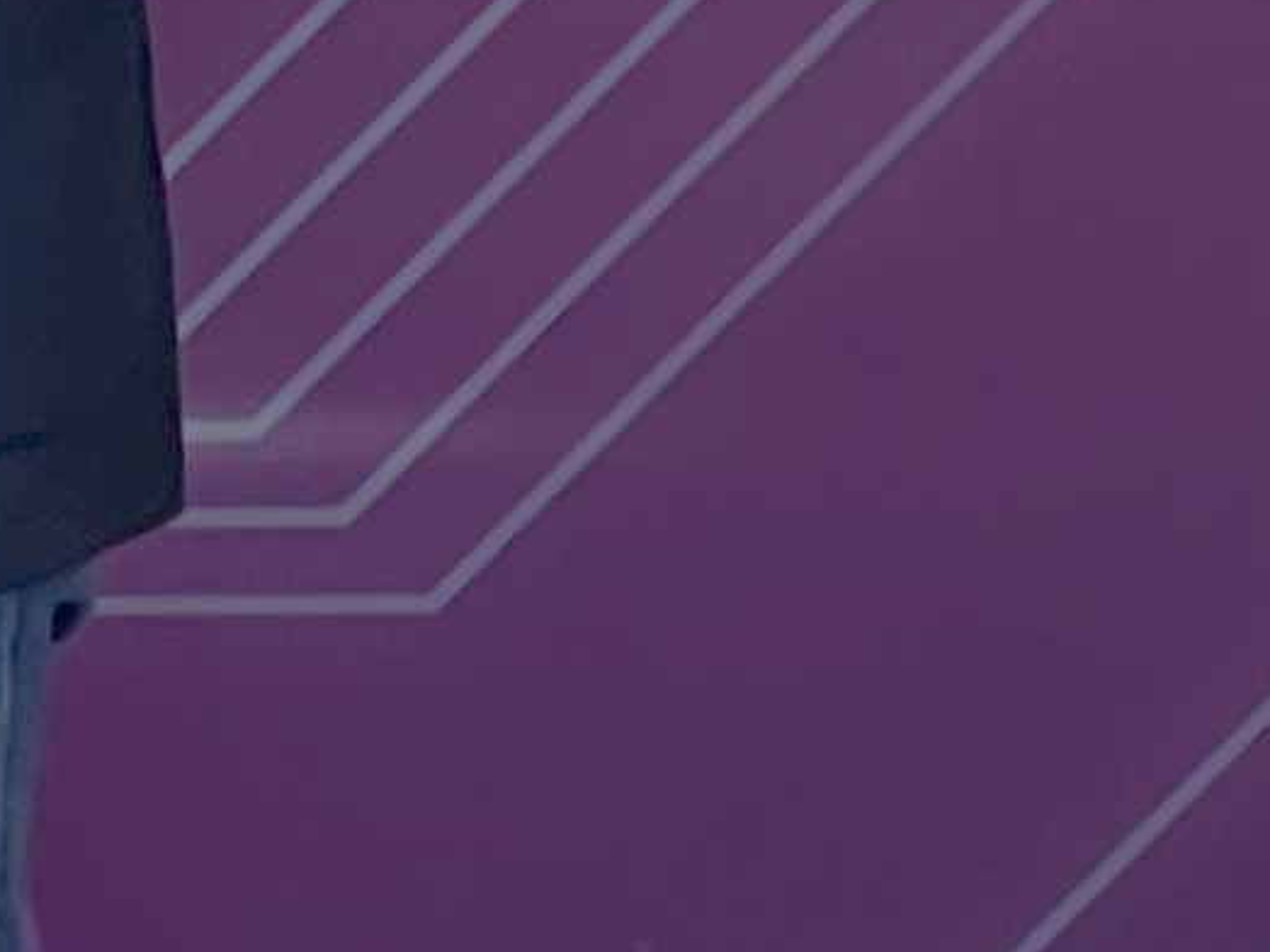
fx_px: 14709
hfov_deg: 4.8
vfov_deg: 3.6
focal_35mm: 401
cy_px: -1763
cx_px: -1547
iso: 160
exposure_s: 1/54
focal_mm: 6
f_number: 2
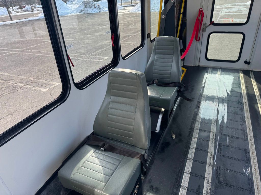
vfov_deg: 56.8
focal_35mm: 24
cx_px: 130
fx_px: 181
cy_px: 98
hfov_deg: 71.6
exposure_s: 1/160
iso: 64
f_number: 1.78
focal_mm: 6.76
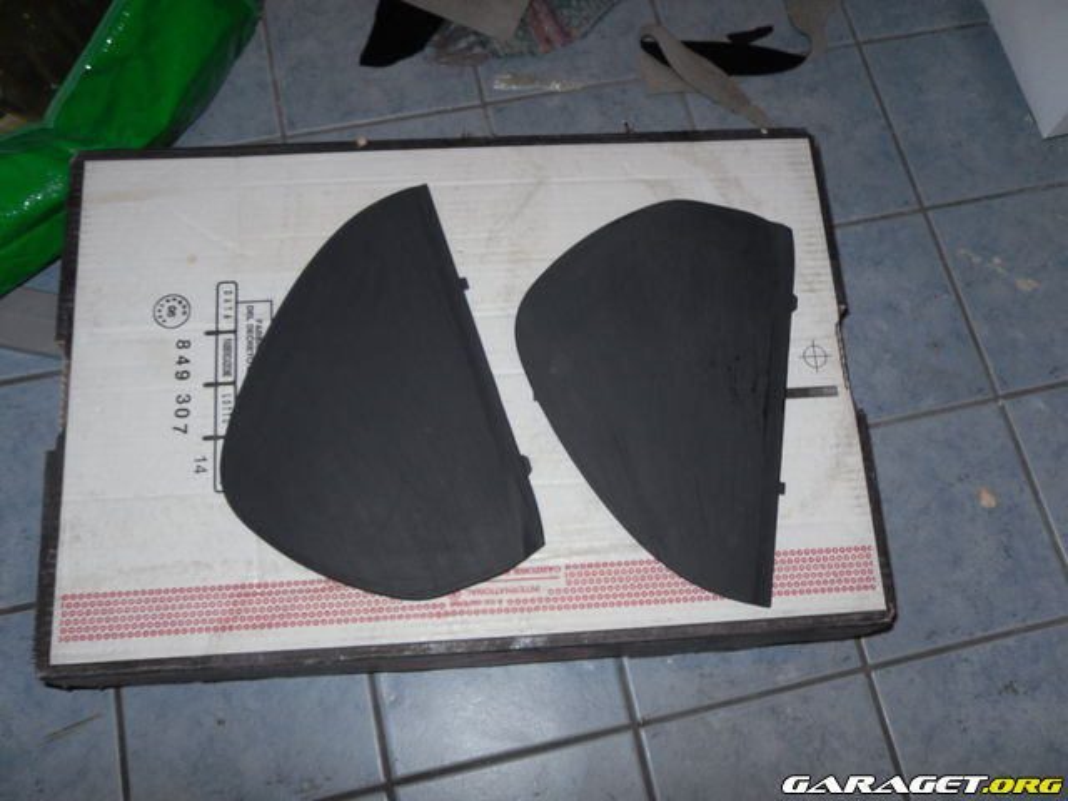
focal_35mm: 35
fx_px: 1080
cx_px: 534
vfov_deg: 40.7
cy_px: 400
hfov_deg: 52.6
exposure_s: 1/45
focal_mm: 6.3
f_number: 3.5
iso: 80
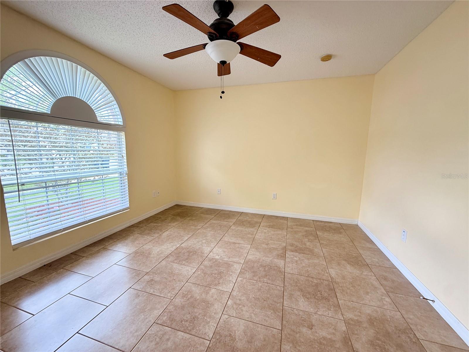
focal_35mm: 14
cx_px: 234
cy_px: 176
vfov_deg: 85.7
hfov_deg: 102.1
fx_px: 190
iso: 125
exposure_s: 1/99
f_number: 2.2
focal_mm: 2.22
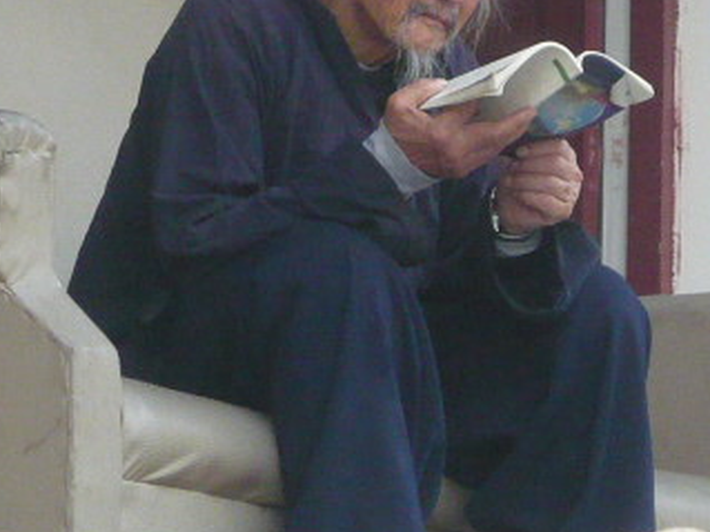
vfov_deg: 4.6
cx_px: 534
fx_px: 6581
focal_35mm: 321
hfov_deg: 6.2
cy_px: 98
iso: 400
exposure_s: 1/50
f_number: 5.1
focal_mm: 16.5
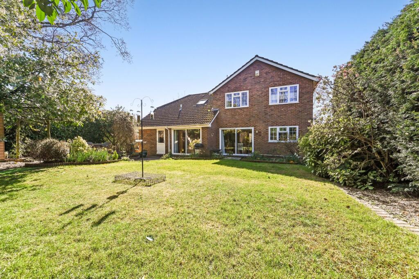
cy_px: 140
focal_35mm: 14
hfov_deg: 104.3
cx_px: 210
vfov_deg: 81.2
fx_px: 163
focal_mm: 14
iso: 400
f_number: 9
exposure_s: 1/640
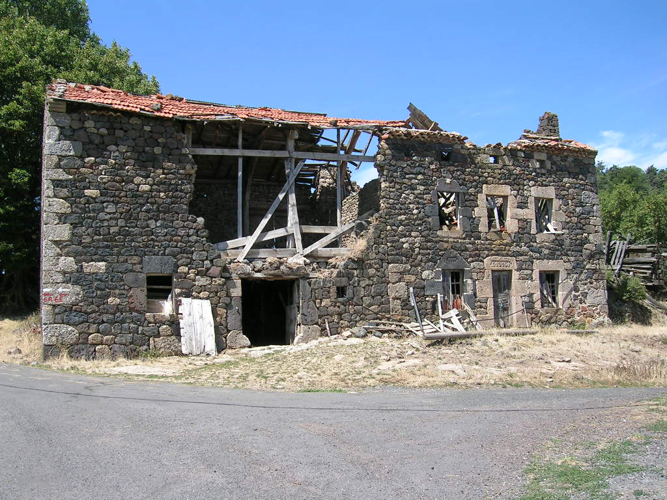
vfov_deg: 40.7
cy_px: 250
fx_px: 674
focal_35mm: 35
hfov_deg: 52.6
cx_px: 334
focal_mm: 5.4
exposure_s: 1/246
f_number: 4.8
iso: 50
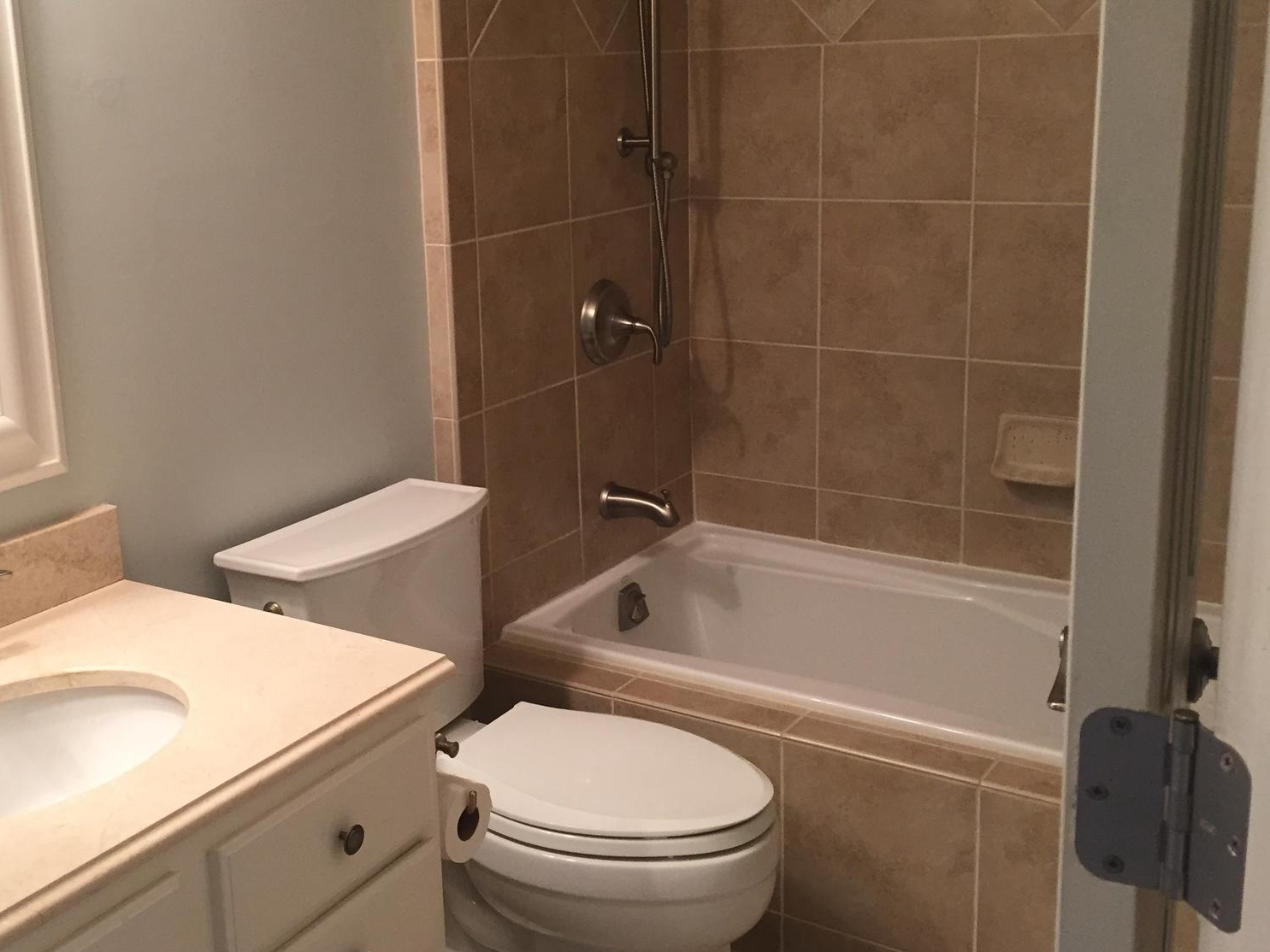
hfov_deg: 46.5
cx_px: 490
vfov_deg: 35.9
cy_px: 410
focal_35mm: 40
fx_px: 1468
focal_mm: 4.15
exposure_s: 1/30
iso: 125
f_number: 2.2
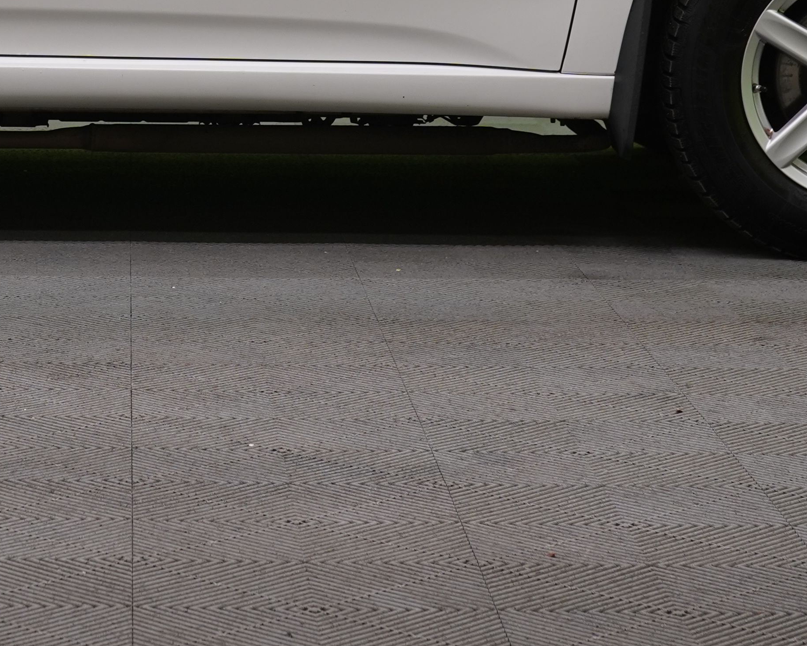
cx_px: 82
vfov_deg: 11.2
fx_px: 3224
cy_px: -179
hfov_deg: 14.1
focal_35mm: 135
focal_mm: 44
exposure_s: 1/30
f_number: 5.6
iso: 400
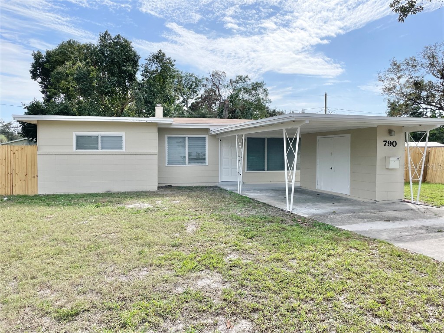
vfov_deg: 53.1
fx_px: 333
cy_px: 166
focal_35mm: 26
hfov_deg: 67.3
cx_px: 222
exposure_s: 1/4831
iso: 32
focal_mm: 4.2
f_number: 1.6
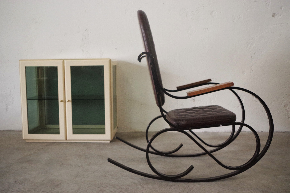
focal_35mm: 34
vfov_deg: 38.9
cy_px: 96
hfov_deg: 55.8
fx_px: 274
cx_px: 145
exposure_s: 1/100
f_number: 4
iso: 1600
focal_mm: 23.13
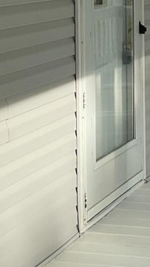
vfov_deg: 18.1
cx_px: 263
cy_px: 34
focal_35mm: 117
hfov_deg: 9.8
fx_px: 829
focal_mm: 3
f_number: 1.8
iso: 16
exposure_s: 1/1279
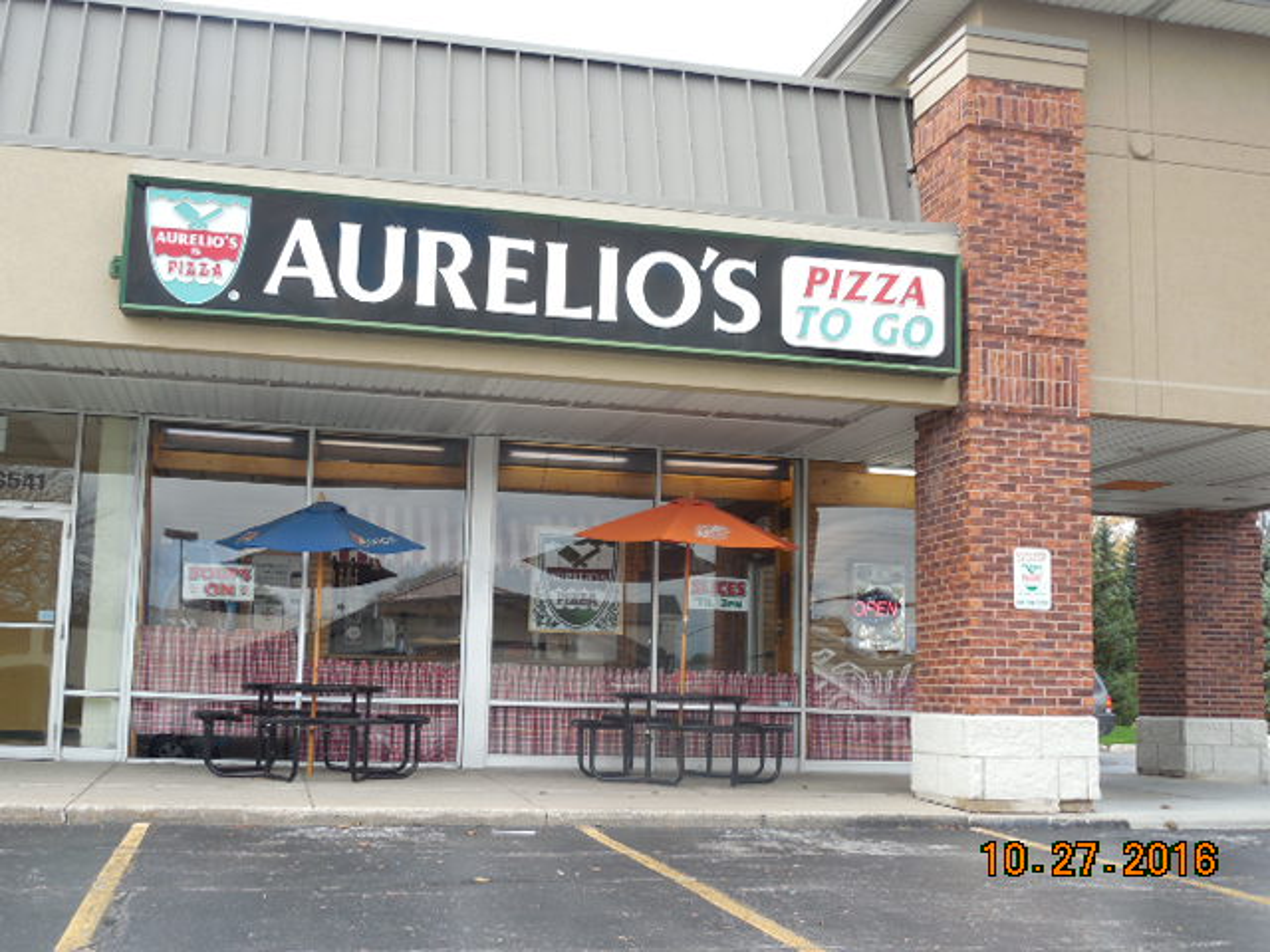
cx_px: 635
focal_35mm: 43
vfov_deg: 33.6
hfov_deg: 43.9
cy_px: 476
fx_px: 1578
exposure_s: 1/250
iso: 160
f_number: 3.9
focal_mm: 7.8
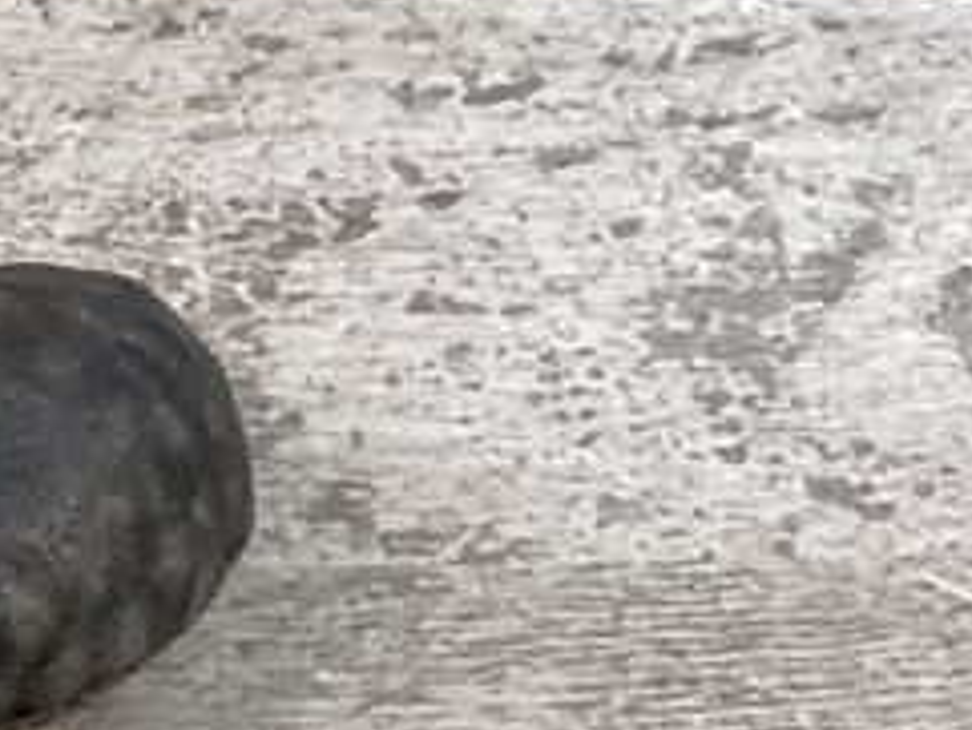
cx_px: -1081
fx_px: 3455
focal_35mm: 123
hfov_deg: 13.3
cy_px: 1045
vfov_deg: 11.6
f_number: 1.8
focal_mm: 3
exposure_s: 1/211
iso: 16
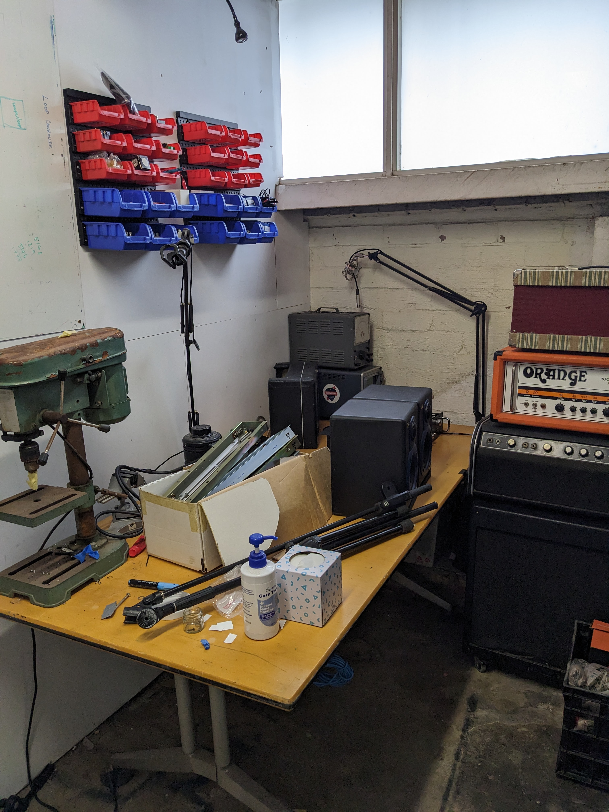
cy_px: 406
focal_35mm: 27
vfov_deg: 65.3
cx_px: 304
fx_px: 633
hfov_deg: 51.4
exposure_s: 1/99.9
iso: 70
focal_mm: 4.38
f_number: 1.73
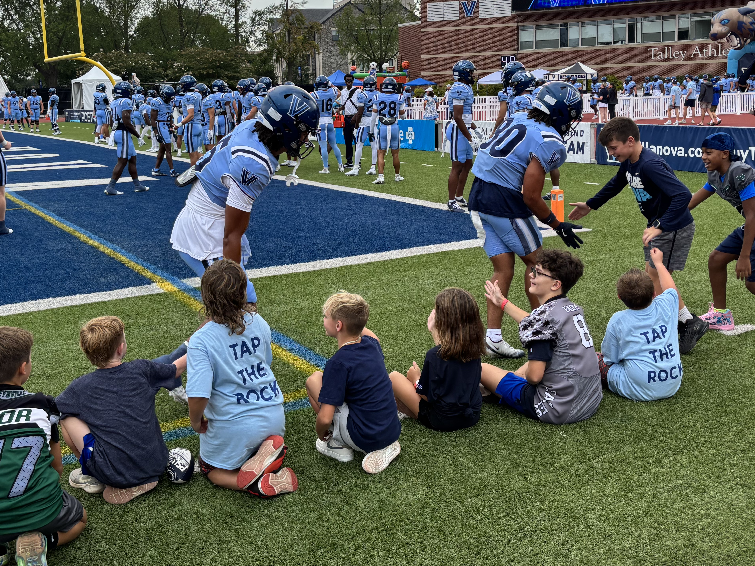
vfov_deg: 36.5
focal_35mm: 39
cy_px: 199
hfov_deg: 47.8
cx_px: 347
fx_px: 851
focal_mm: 5.96
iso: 50
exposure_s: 1/1115
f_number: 1.6
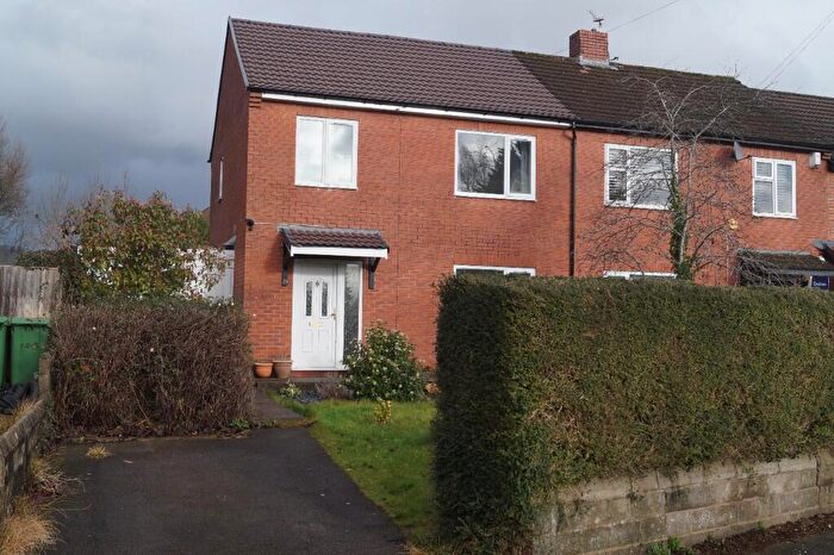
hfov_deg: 49.6
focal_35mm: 39
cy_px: 278
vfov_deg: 34.2
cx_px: 417
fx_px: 903
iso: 100
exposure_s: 1/320
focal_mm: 26
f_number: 5.6
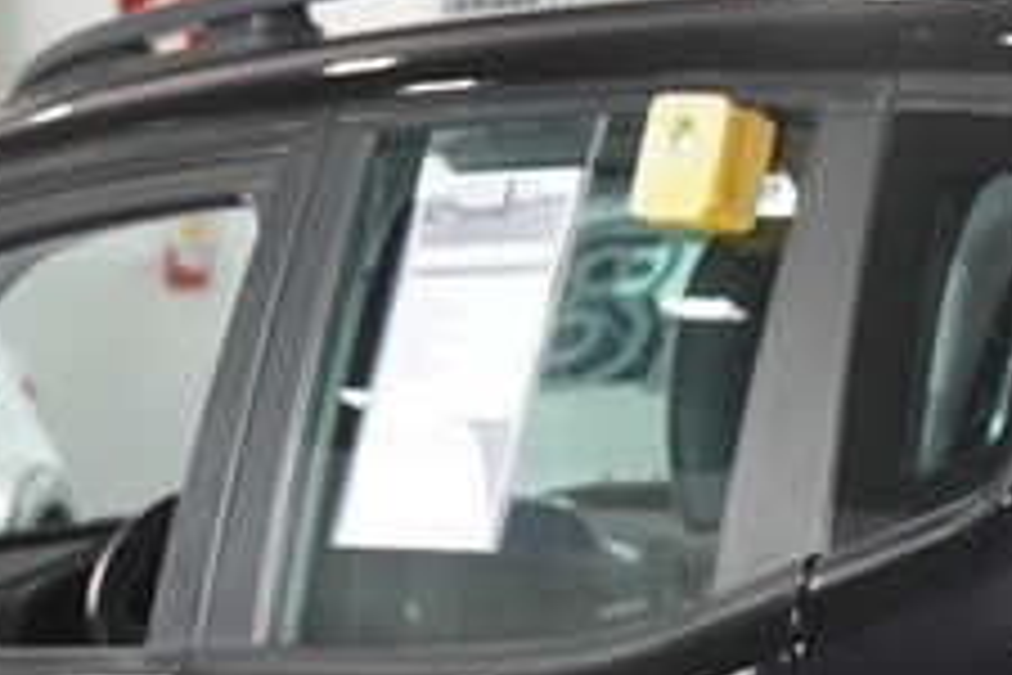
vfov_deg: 7.3
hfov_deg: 10.9
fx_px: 5180
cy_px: 1046
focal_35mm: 184
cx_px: 1259
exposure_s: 1/160
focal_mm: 27
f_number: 3.2
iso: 1600
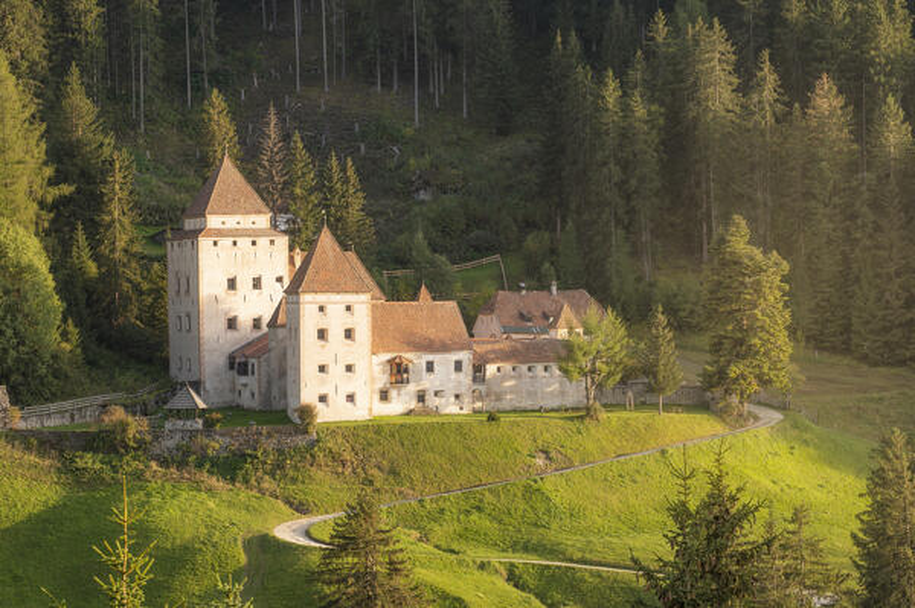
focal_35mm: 120
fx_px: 3047
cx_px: 458
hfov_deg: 17.1
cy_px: 304
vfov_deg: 11.4
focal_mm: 120
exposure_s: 1/25
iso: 100
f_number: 11
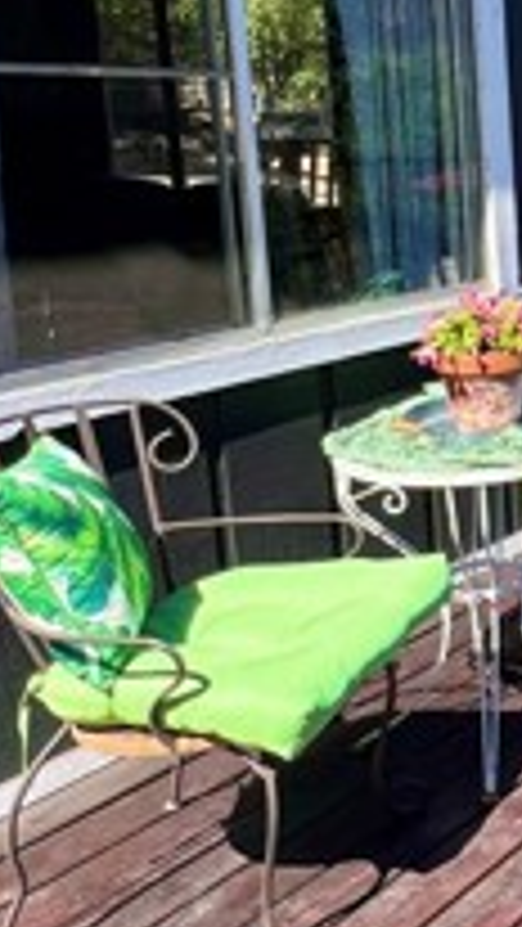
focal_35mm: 44
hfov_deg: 20.6
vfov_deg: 45.3
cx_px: 896
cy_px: 274
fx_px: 1082
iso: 32
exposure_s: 1/847
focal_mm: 1.57
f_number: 1.8
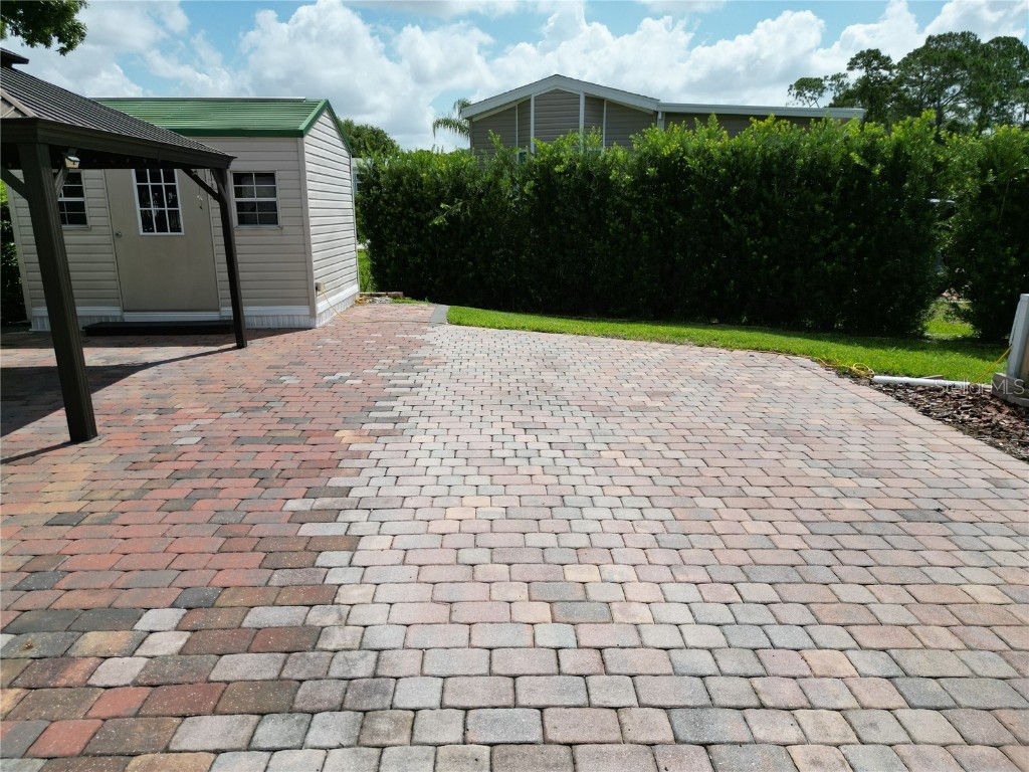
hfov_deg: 71.6
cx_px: 514
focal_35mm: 24
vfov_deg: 56.8
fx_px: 713
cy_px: 386
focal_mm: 6.72
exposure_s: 1/5000
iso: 120
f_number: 1.7
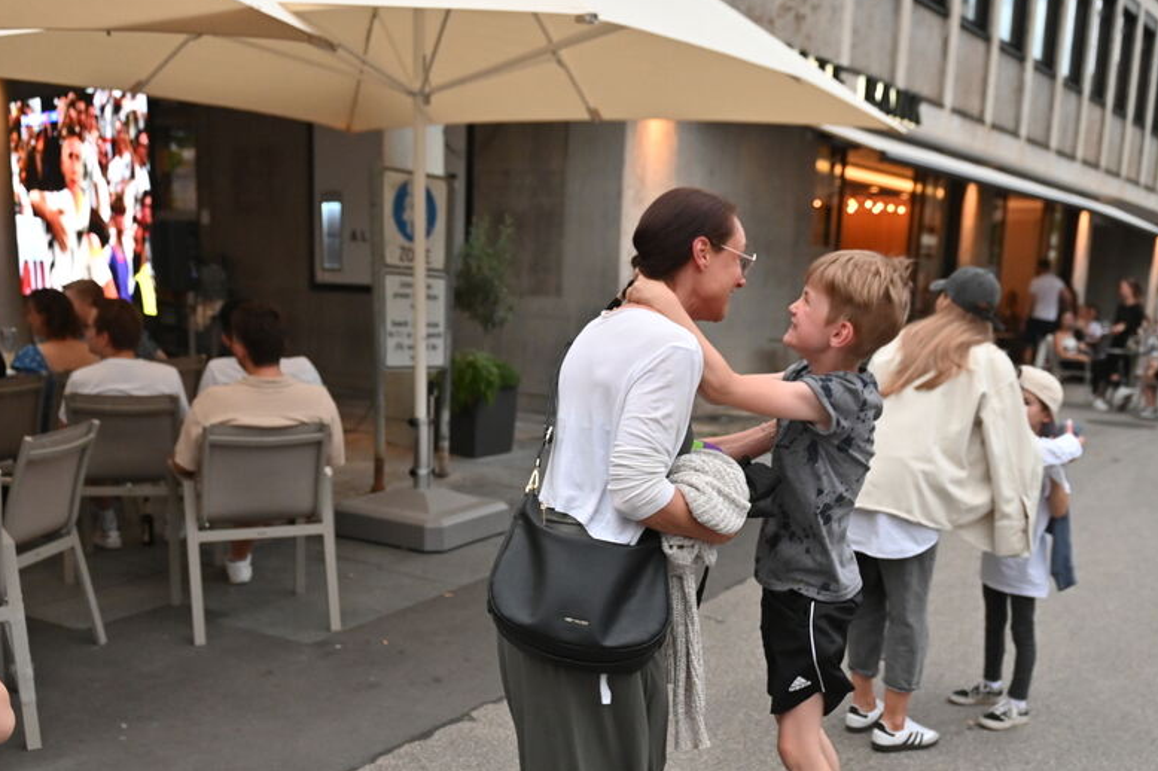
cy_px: 584
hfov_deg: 51.9
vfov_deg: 35.1
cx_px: 615
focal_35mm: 37
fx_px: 1190
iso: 2500
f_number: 2.8
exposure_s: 1/250
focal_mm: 24
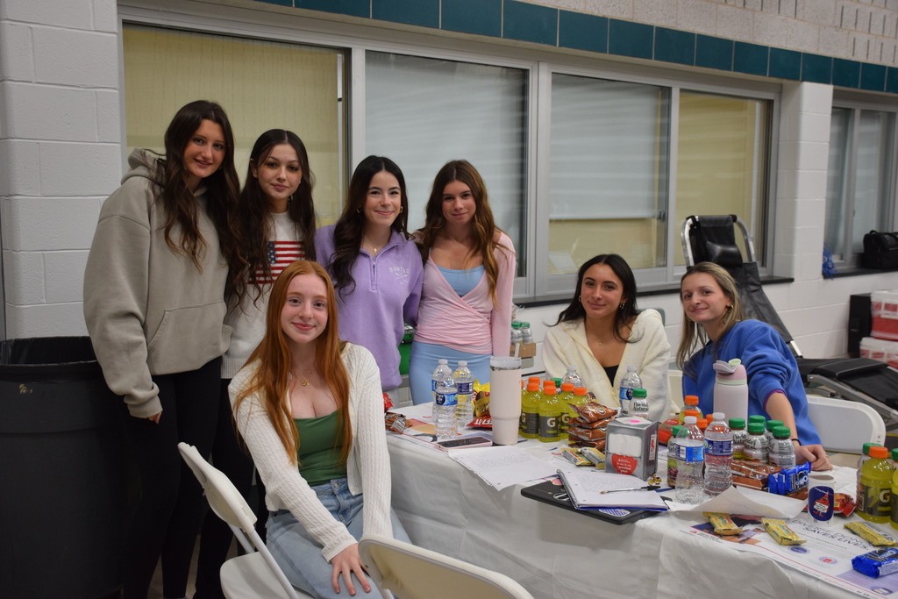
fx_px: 898
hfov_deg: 53.1
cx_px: 449
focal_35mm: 36
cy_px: 300
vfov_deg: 36.9
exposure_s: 1/60
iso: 640
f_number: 4
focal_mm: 24
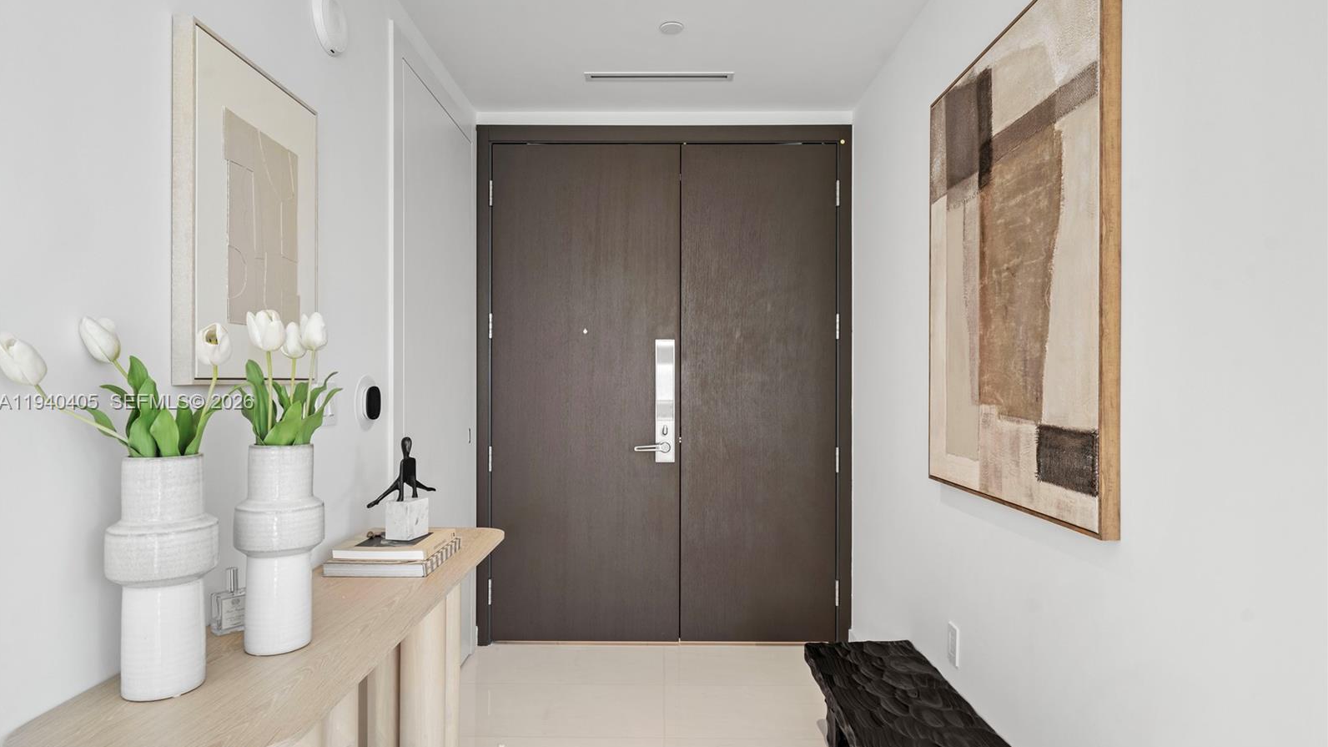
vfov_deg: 55.8
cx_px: 661
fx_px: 704
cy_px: 403
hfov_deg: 86.6
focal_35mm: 20
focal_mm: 19
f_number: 8
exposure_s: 1/8
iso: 320
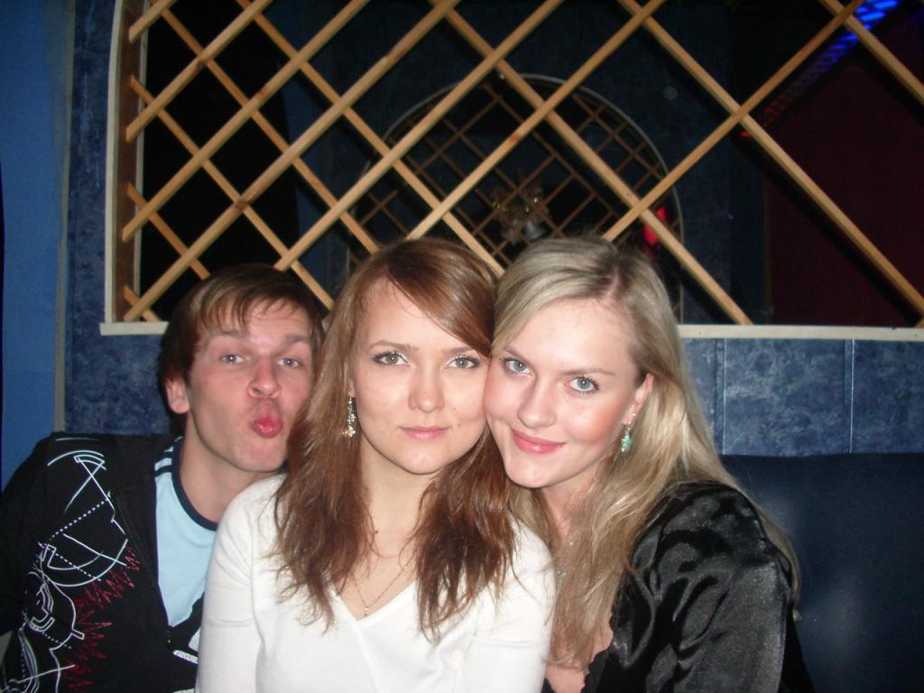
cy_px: 346
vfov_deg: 40.7
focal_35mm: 35
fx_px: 934
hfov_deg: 52.6
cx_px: 462
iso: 200
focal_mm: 5.8
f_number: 2.6
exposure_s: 1/60
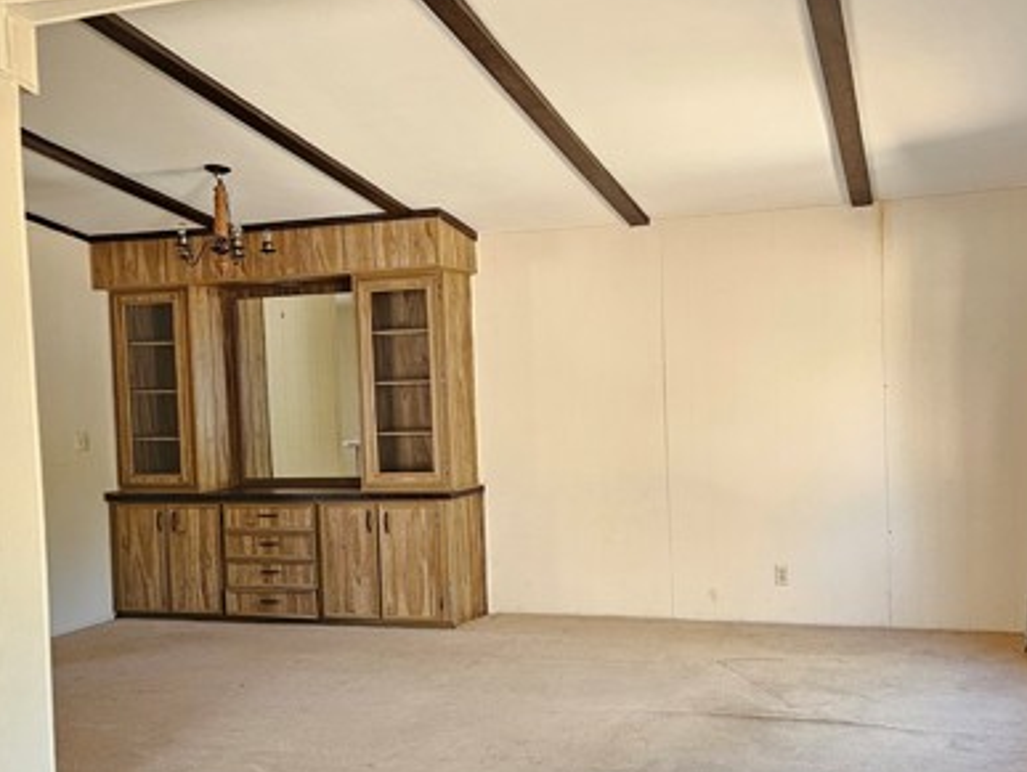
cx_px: 541
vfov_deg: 37.7
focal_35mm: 38
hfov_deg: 48.9
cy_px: 424
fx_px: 1128
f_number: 1.7
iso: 400
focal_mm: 6.3
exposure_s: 1/120
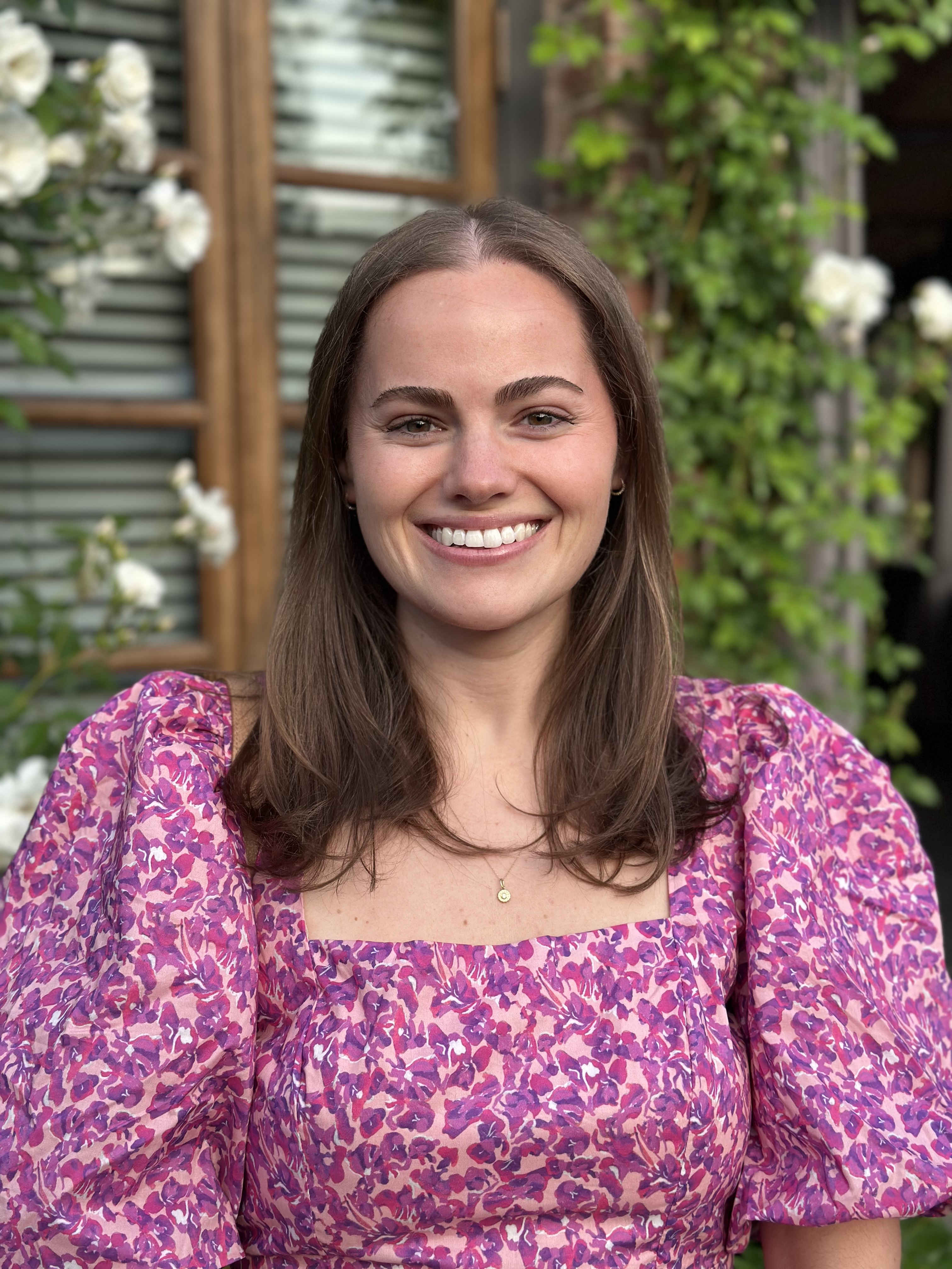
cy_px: 634
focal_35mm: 48
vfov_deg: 39.7
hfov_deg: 30.3
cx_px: 476
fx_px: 1760
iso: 80
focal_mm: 6.86
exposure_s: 1/501
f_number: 1.78
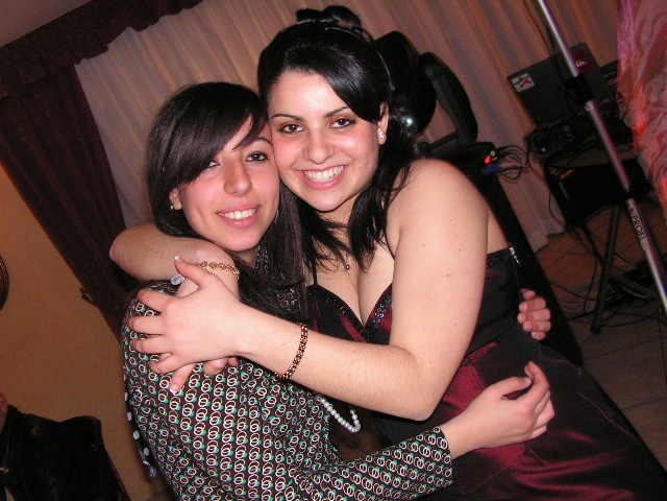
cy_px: 250
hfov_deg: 51.4
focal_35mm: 36
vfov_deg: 39.7
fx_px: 694
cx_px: 334
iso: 200
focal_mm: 6
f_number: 3.2
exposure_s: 1/40
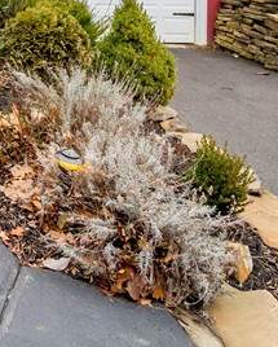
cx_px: -137
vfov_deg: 27.2
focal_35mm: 57
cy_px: -114
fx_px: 585
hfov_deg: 22.2
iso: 250
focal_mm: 10
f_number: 6.3
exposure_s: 1/100
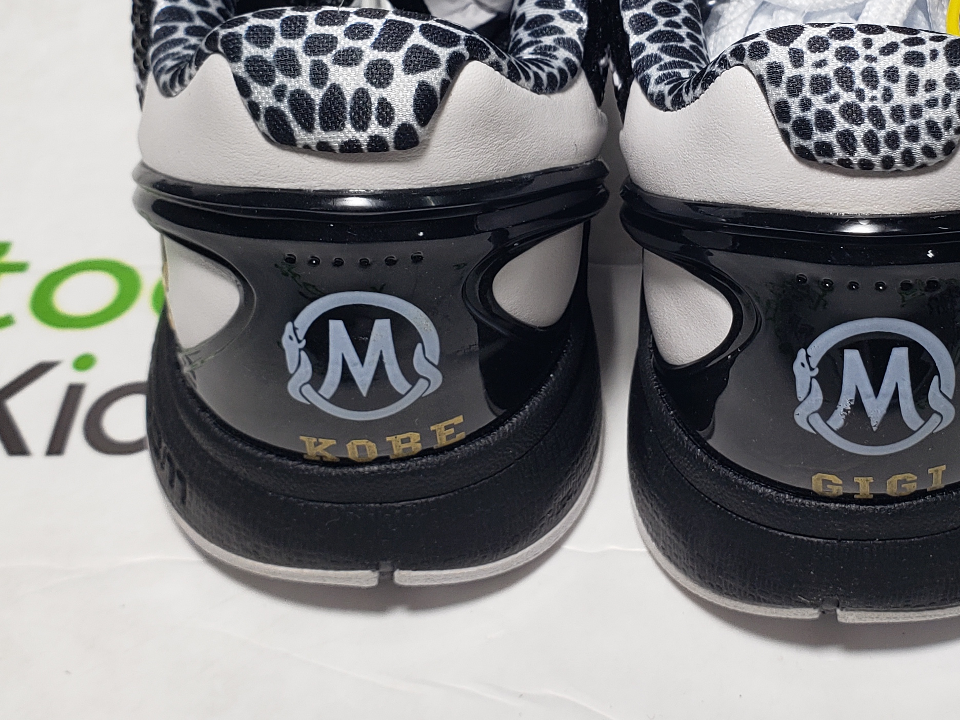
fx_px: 1553
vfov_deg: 25.6
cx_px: 607
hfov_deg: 34.2
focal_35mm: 56
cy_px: 137
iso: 50
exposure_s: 1/180
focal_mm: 4.3
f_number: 2.4
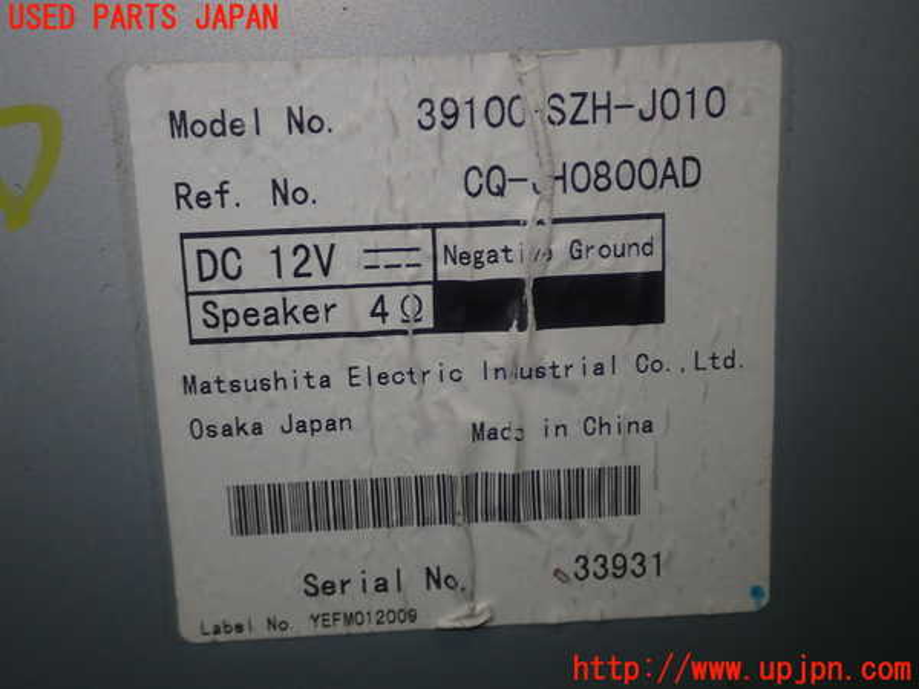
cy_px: 344
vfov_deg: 30.9
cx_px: 460
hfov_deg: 40.4
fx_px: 1248
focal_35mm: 47
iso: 100
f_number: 3.1
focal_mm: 8.4
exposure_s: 1/100
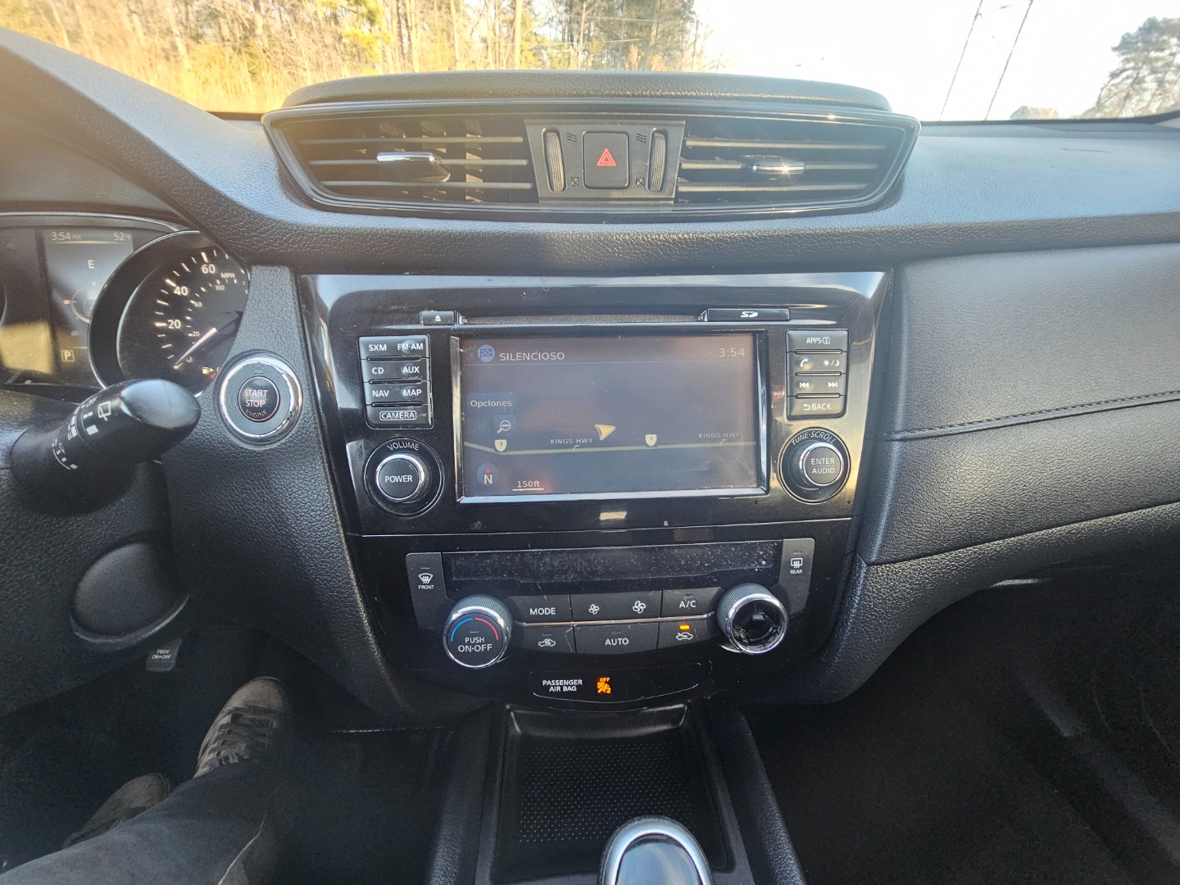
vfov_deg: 89.9
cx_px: 590
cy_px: 442
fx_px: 443
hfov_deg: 106.2
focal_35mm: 13
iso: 200
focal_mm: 2.2
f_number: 2.2
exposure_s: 1/50
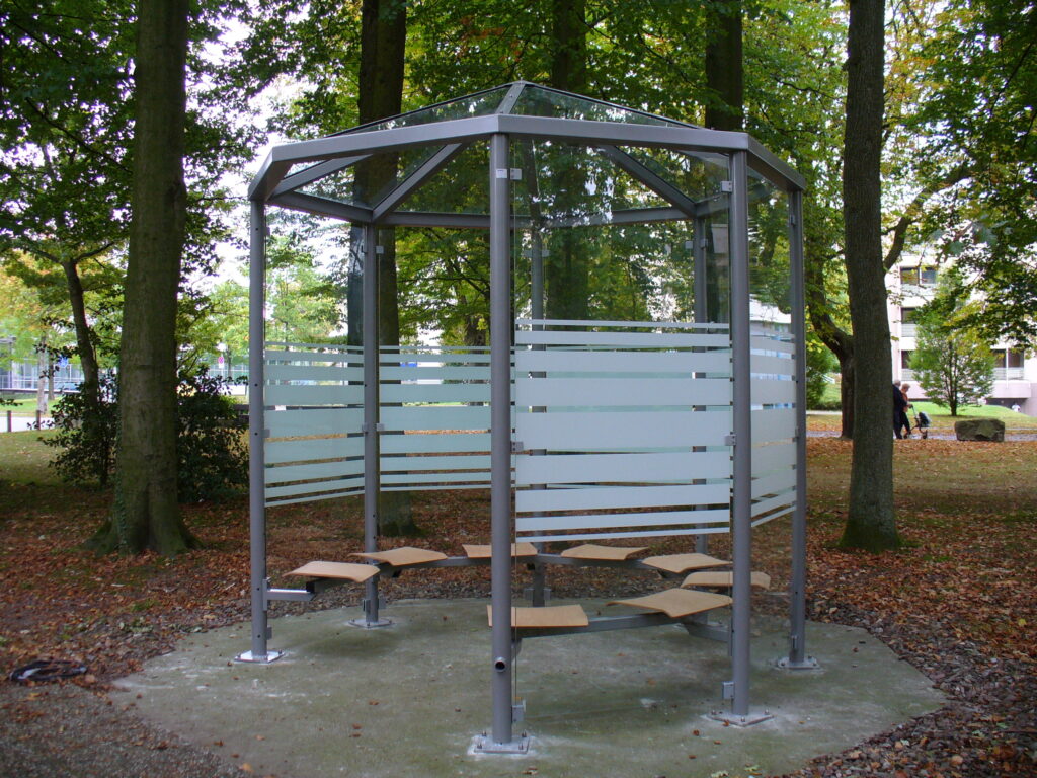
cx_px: 518
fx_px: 1108
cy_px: 389
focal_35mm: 37
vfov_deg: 38.7
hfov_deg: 50.1
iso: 100
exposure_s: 1/30
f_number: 2.8
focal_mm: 6.1
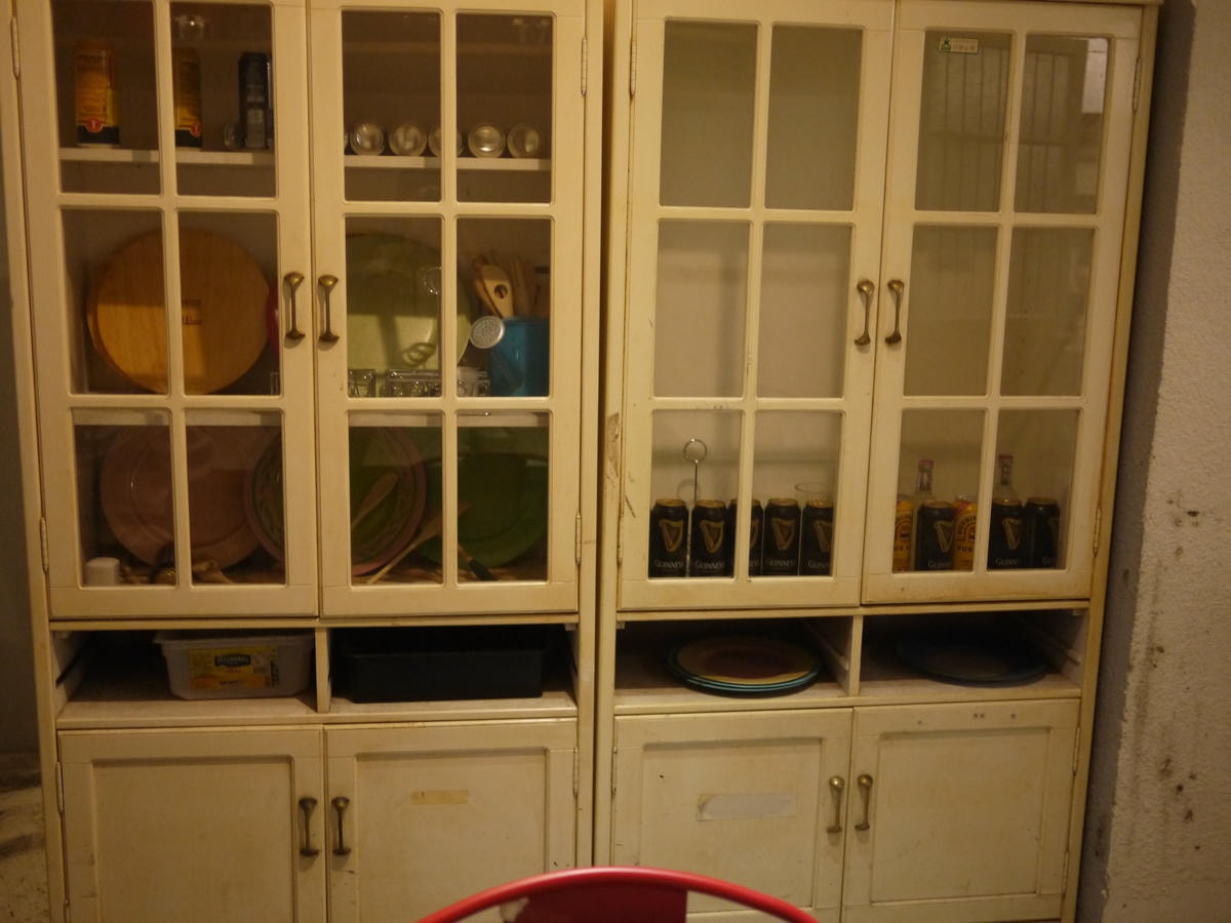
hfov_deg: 46.8
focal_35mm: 40
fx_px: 1422
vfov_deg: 36.0
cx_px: 616
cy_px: 462
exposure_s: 1/40
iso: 800
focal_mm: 20
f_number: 1.7
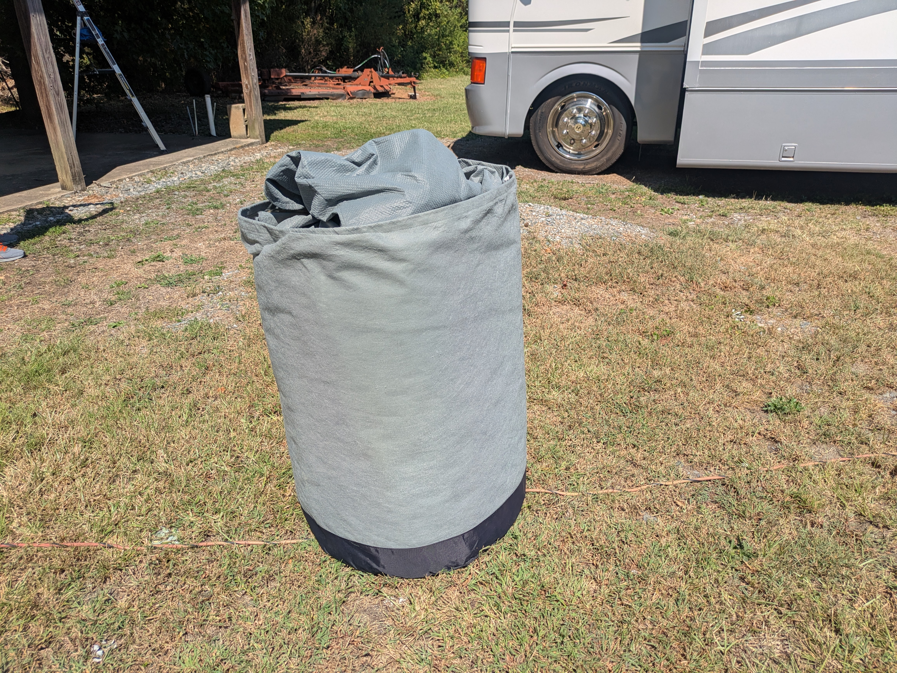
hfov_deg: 69.4
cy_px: 336
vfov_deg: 54.9
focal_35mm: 25
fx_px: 648
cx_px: 448
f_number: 1.89
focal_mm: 5.43
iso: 43
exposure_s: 1/2632
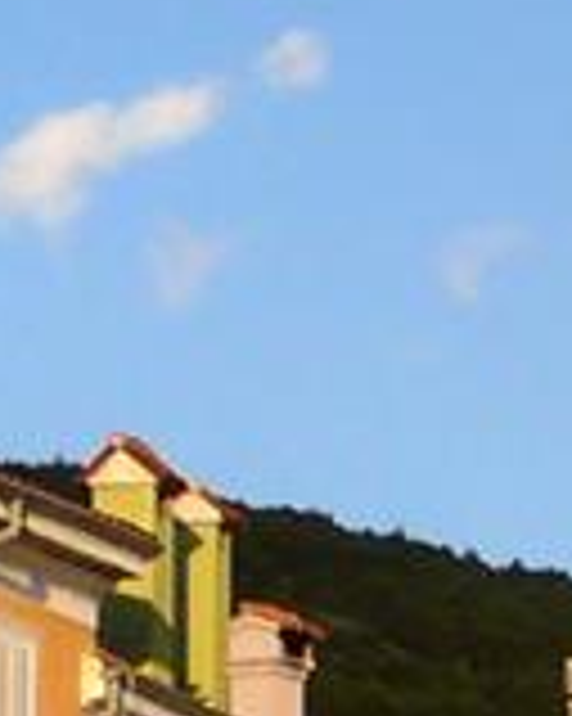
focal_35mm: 351
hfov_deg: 4.1
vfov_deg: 5.2
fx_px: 7435
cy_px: 2324
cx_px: 2279
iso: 100
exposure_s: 1/200
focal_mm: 7.4
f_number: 5
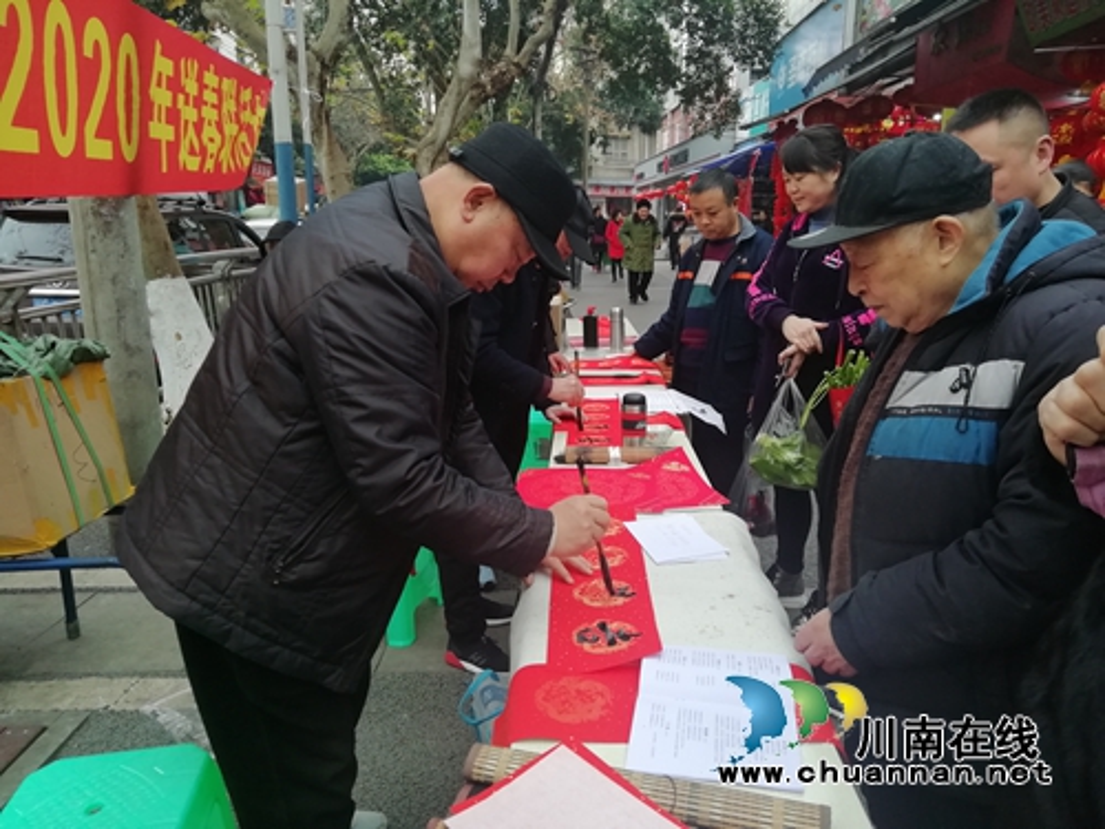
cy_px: 414
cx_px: 552
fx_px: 830
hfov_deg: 67.3
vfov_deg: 53.1
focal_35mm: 26
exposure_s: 1/33.3
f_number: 2.2
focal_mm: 3.21
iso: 100
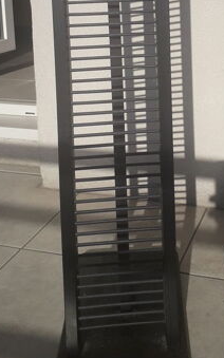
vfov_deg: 35.8
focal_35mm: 54
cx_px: 171
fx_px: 527
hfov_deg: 23.7
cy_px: 53
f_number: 1.9
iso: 40
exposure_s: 1/4237
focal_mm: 3.6
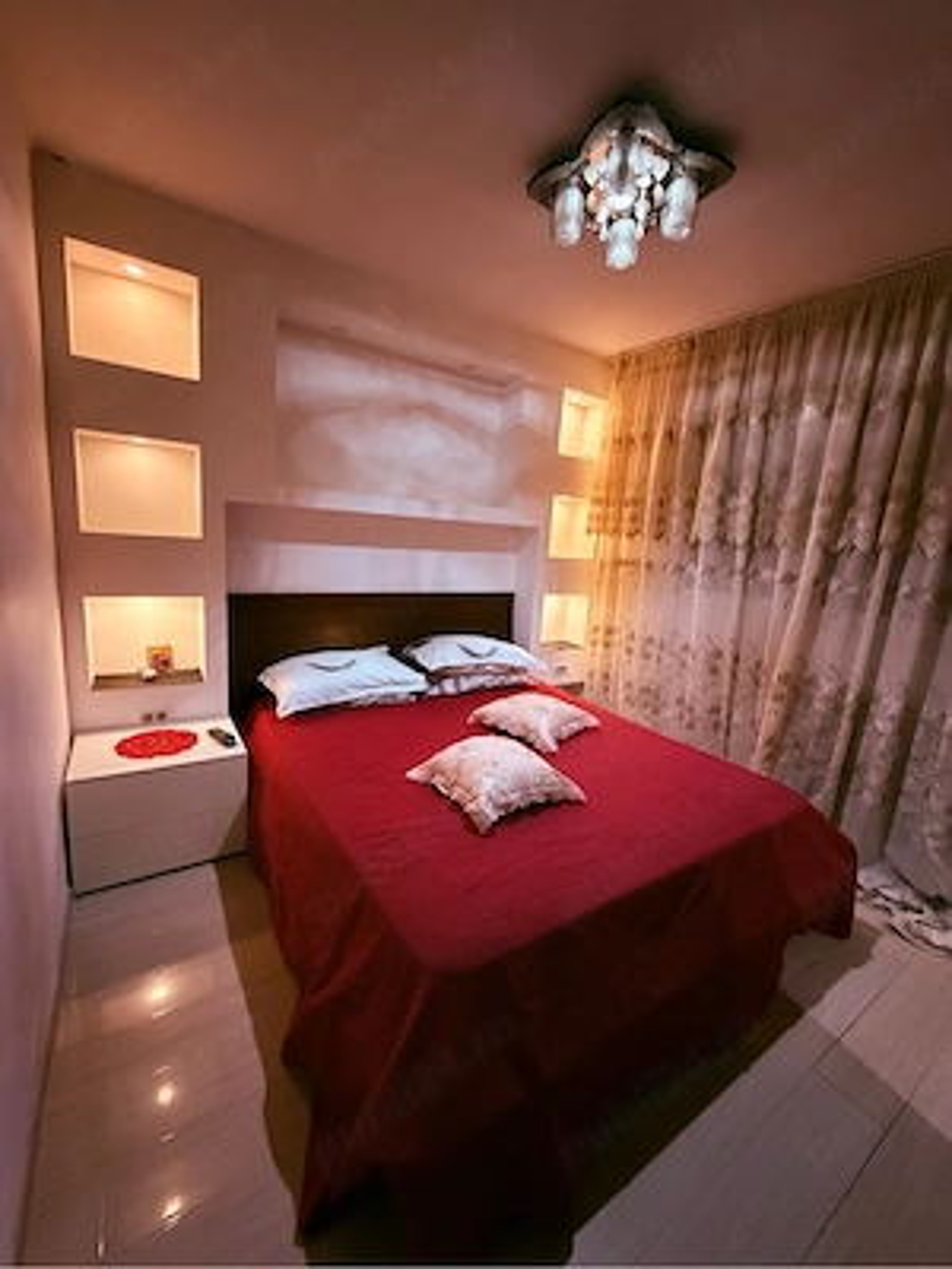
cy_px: 634
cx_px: 476
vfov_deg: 102.1
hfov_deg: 85.7
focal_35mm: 14
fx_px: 513
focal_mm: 2.22
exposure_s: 1/50
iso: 1000
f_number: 2.2
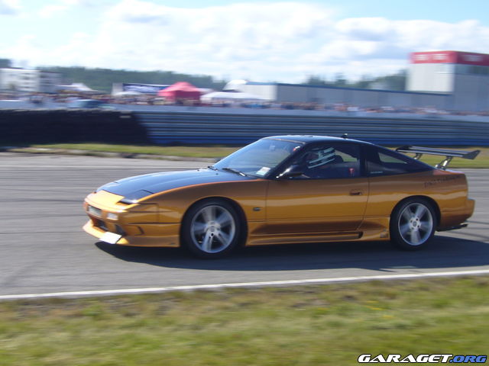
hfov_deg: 32.2
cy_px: 183
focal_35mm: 60
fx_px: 848
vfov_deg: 24.4
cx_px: 244
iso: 80
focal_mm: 9.9
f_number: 7.3
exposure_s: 1/160
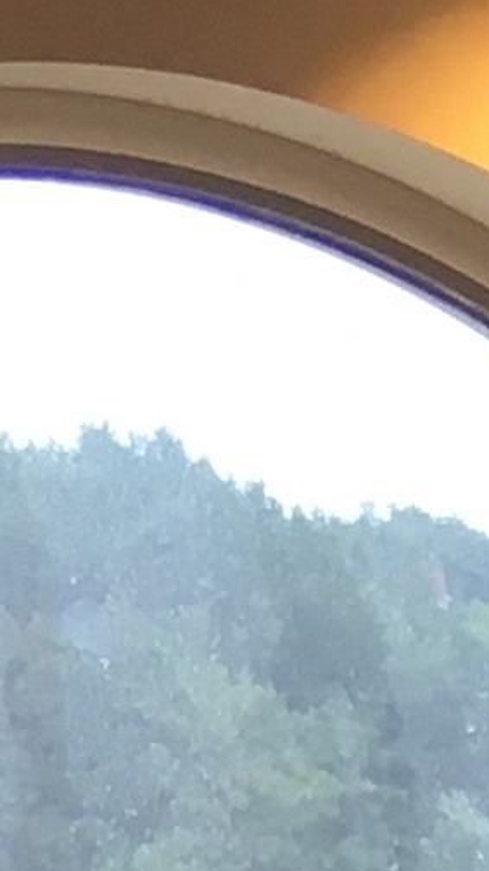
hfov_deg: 4.7
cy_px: 2692
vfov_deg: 7.4
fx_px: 5840
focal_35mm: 253
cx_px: 1051
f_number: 2.2
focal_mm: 4.15
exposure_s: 1/33
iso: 25
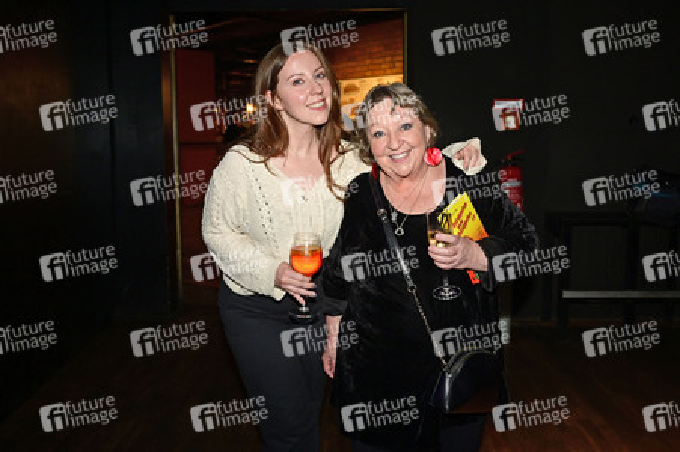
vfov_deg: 49.5
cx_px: 340
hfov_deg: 69.4
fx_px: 491
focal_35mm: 26
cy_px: 226
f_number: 5
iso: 2000
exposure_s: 1/200
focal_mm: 26
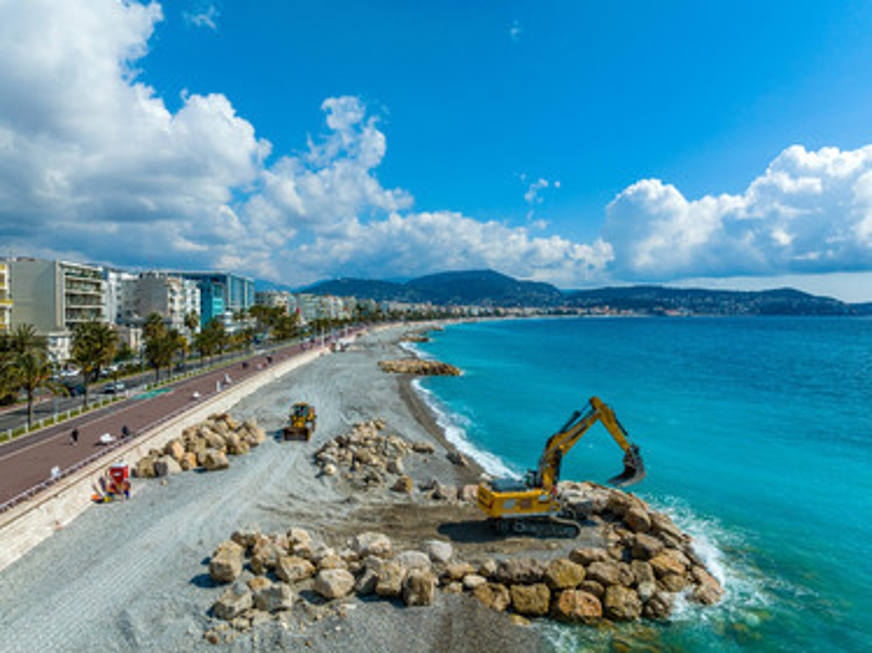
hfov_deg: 71.6
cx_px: 436
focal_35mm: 24
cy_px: 326
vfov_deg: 56.8
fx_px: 604
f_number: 6.3
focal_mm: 12.3
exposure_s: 1/1000
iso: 100
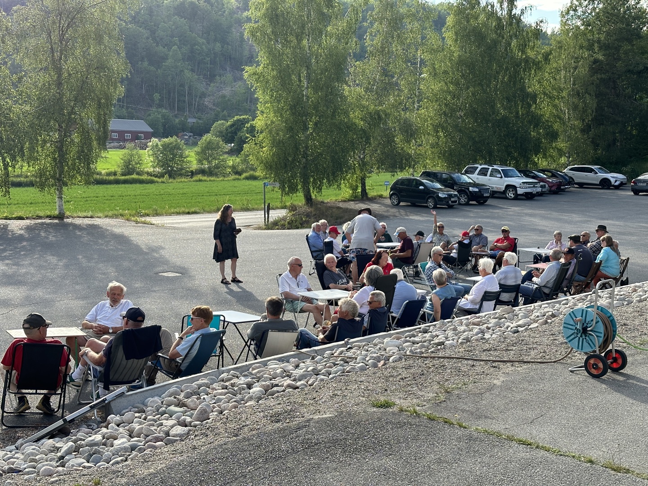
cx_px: 324
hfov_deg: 39.7
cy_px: 243
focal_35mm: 48
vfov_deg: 30.3
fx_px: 899
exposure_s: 1/1414
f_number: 1.78
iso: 64
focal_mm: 6.86
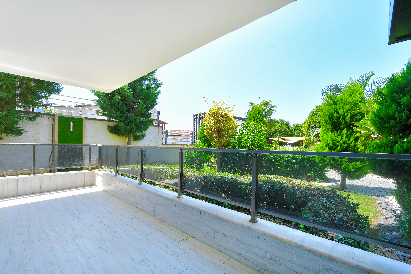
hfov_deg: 100.4
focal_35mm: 15
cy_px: 137
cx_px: 206
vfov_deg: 77.3
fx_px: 171
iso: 100
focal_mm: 10
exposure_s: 1/80
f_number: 8
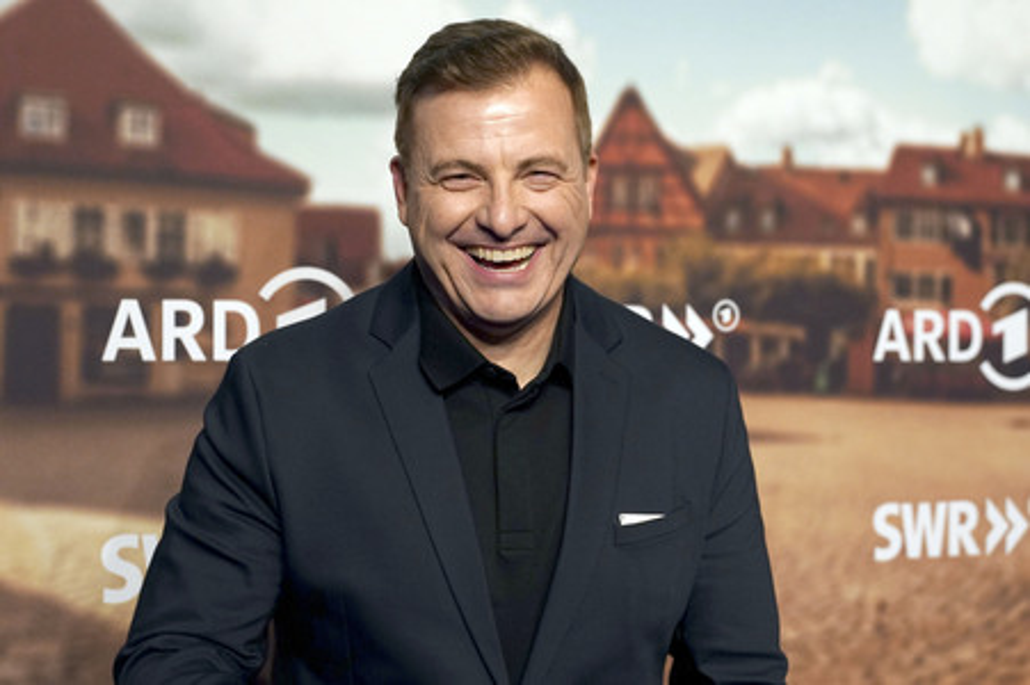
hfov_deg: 27.0
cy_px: 342
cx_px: 515
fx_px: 2144
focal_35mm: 75
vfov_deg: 18.2
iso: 2500
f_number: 4.5
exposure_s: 1/250
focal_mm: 75
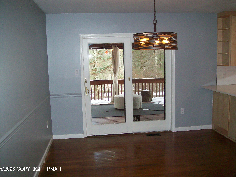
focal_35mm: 36
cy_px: 88
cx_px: 118
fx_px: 245
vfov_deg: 39.7
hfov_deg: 51.4
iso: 200
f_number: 2.7
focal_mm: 6
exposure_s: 1/64
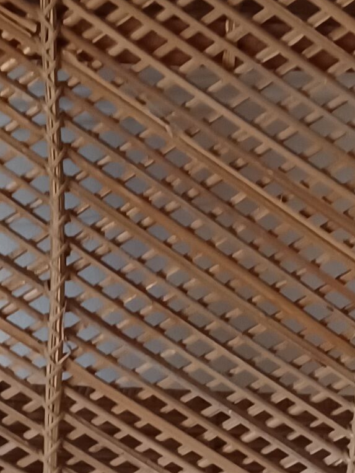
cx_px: 255
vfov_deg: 14.6
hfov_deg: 11.3
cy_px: 537
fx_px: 1790
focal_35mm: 131
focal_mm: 4.6
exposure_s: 1/25
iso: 500
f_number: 1.8
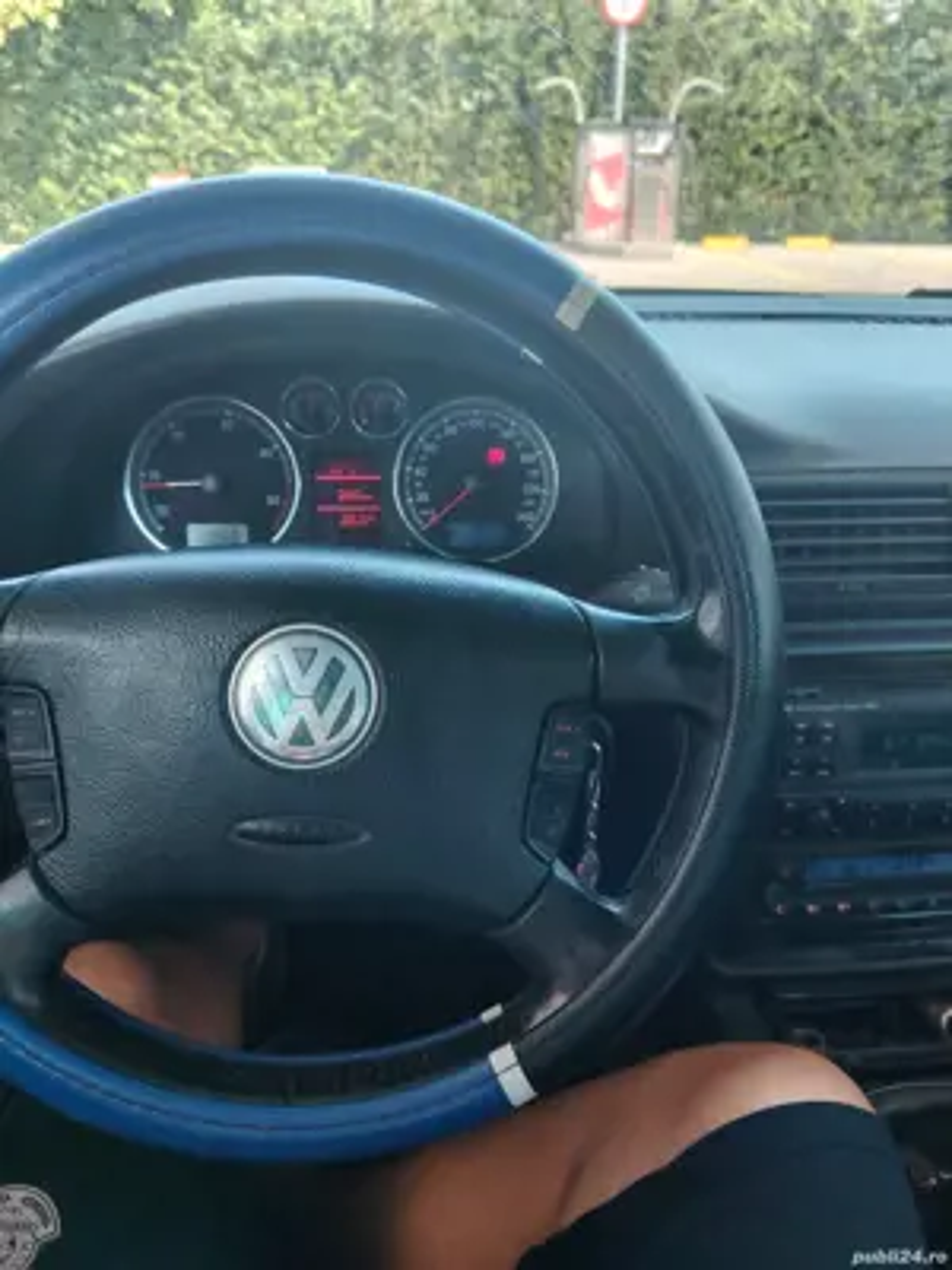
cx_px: 476
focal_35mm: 24
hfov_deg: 56.8
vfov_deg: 71.6
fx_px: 880
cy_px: 635
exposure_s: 1/50
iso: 163
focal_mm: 5.25
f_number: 1.75
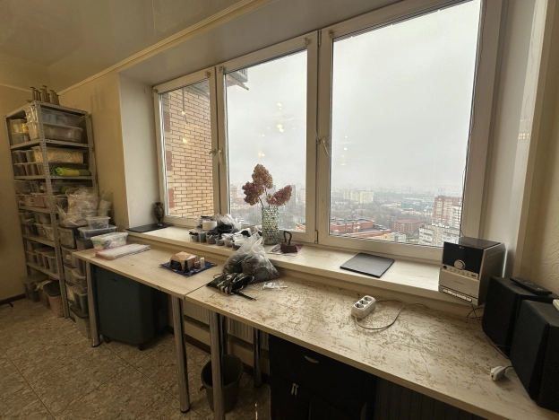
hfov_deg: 102.1
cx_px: 280
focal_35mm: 14
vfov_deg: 85.7
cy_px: 210
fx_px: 226
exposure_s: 1/99
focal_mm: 2.22
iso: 40
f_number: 2.2
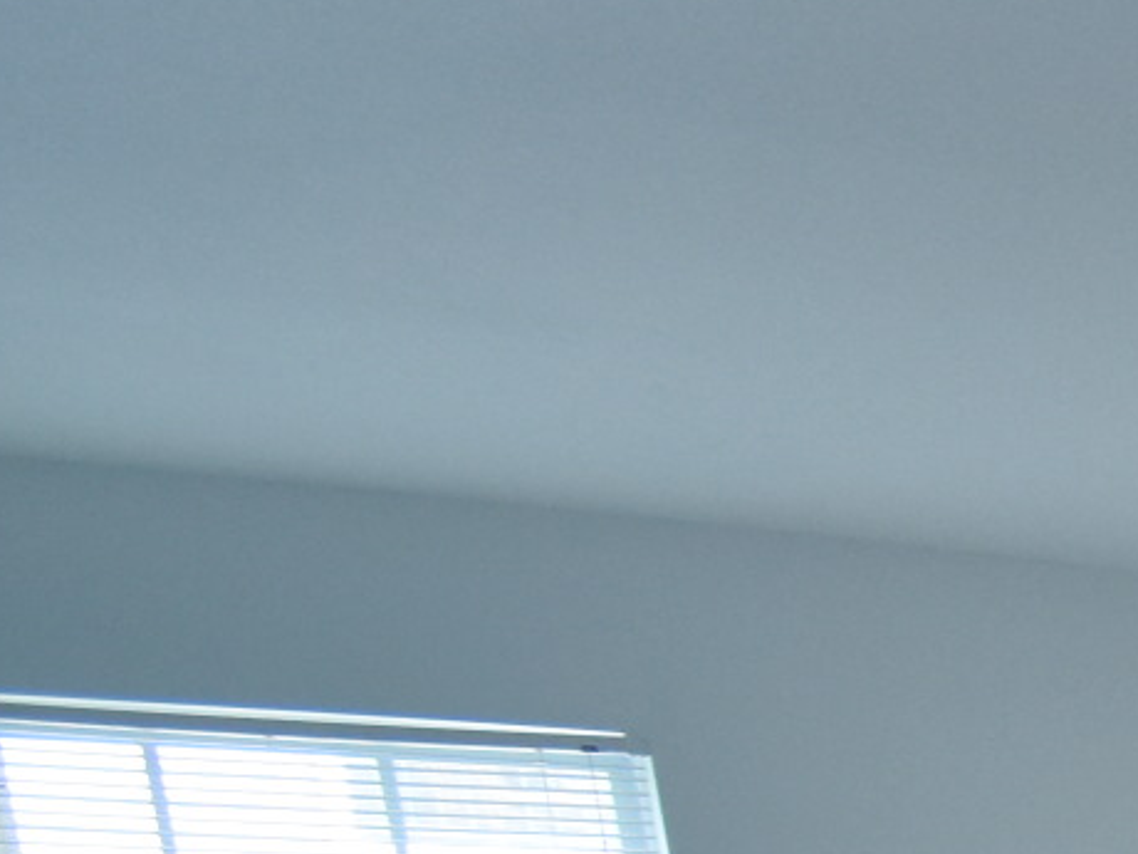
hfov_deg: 10.6
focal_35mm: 94
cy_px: 2121
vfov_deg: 12.2
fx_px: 3090
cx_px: 3676
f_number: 4.5
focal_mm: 10
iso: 800
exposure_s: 1/80
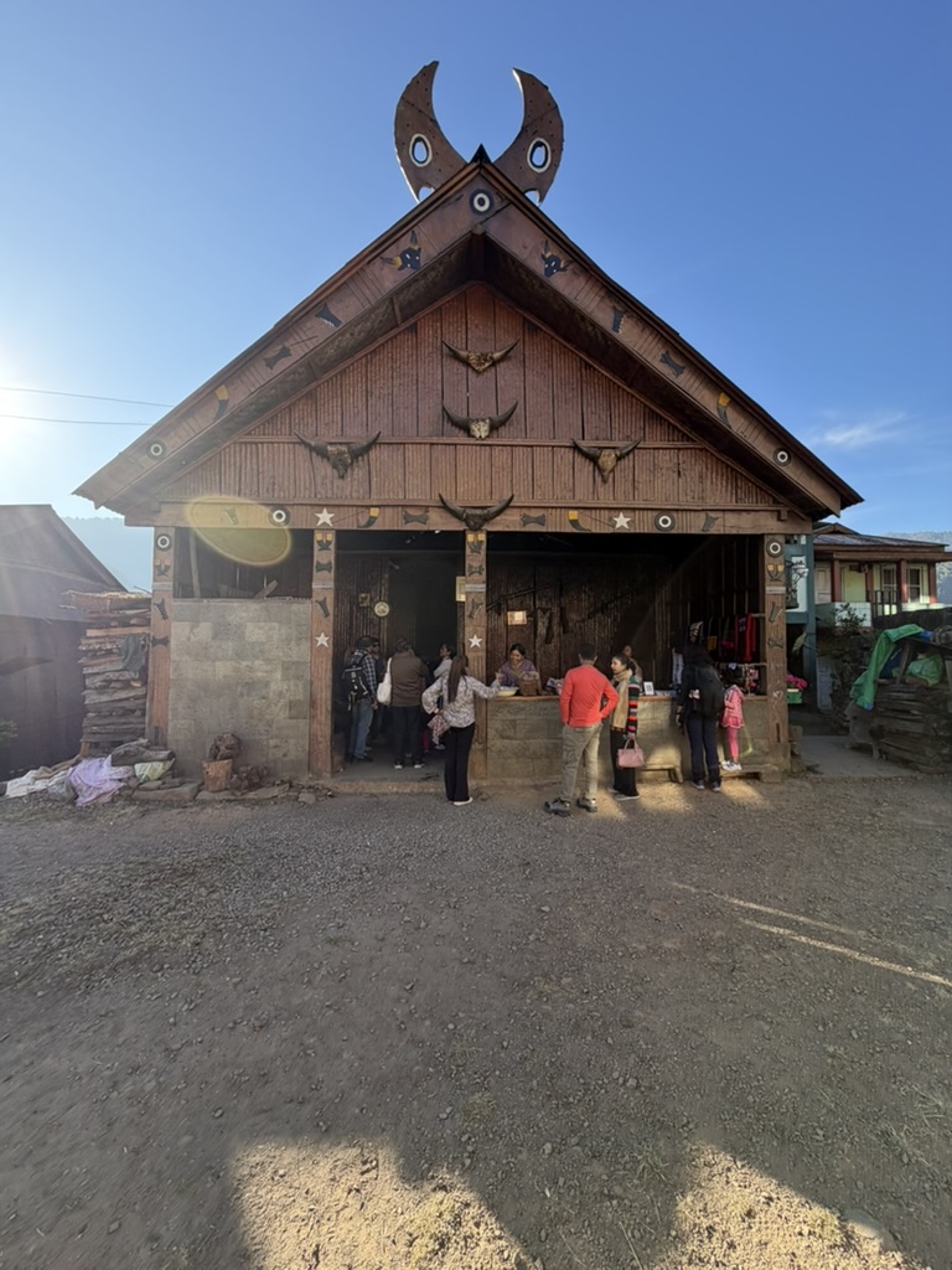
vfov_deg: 102.1
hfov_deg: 85.7
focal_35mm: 14
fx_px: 513
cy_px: 635
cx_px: 476
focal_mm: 2.22
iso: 50
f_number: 2.2
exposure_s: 1/502
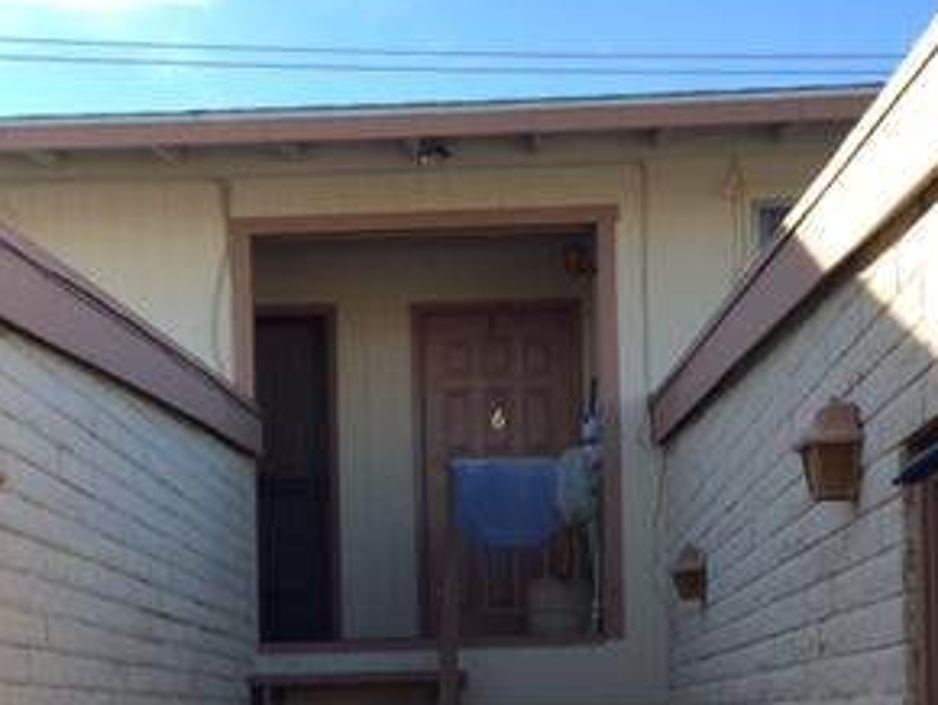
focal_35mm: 64
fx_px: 1736
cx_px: 463
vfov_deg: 22.0
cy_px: 734
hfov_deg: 30.2
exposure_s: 1/549
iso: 32
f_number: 2.2
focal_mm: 4.15
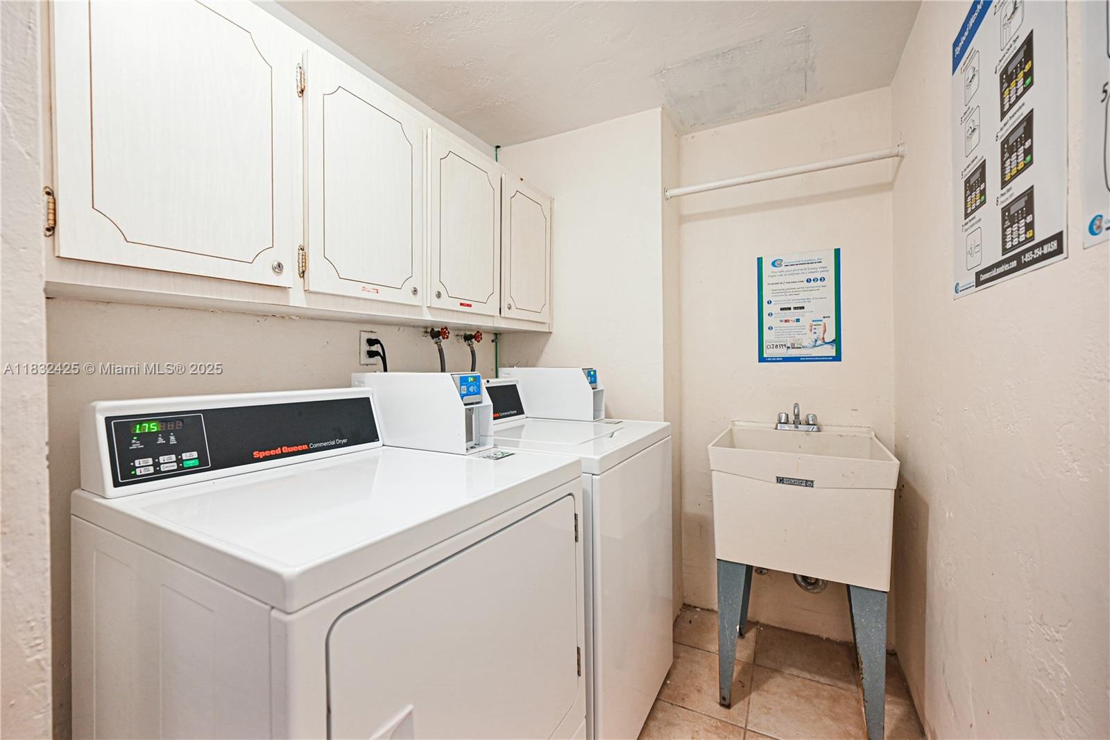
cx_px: 555
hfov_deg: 104.2
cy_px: 370
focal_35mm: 14
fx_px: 432
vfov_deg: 81.2
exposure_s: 1/15
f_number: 4
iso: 400
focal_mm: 14
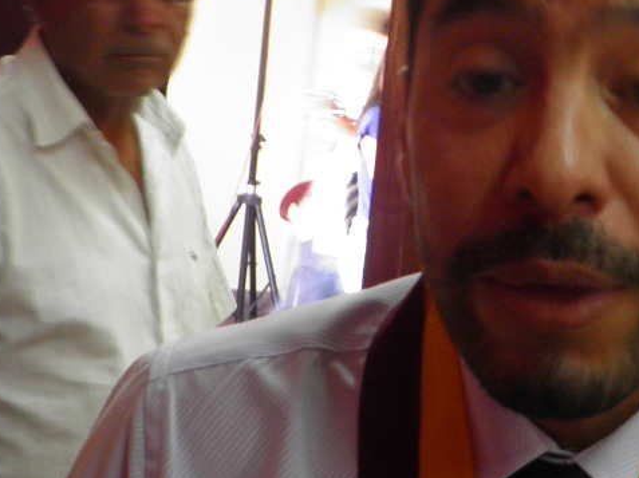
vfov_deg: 15.7
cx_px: 473
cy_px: 332
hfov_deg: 20.7
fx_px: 1734
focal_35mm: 94
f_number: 2.8
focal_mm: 4.9
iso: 100
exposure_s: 1/5
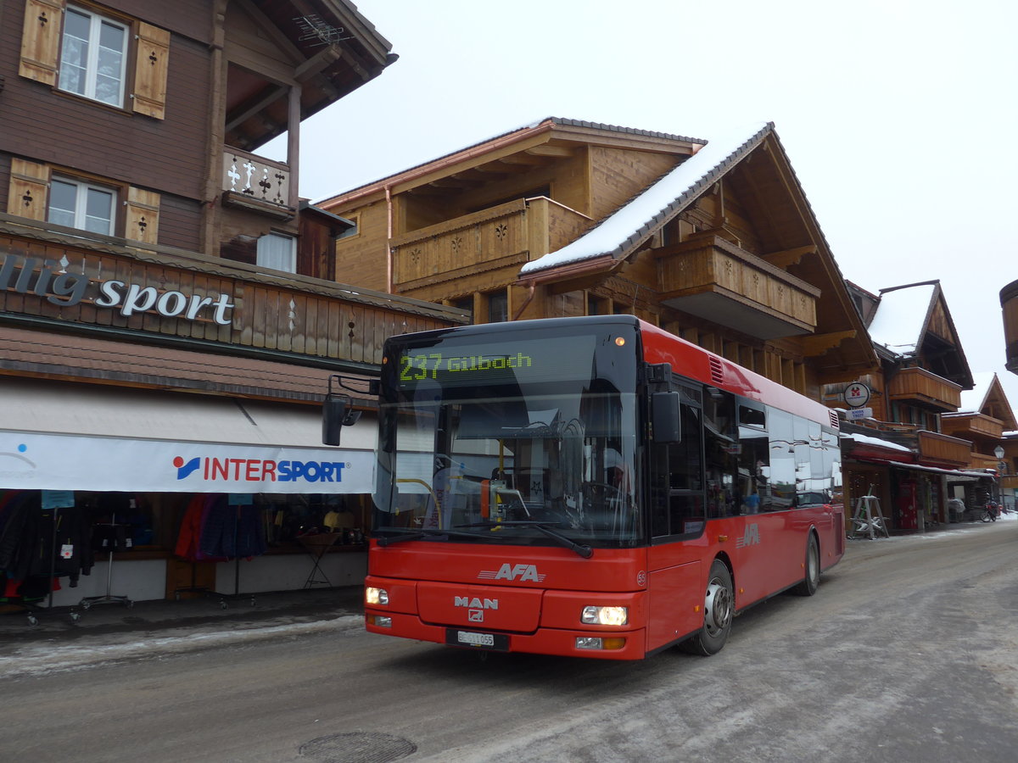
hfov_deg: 61.7
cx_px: 509
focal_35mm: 29
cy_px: 382
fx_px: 853
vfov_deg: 48.2
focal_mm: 6
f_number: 2.8
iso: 80
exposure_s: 1/160
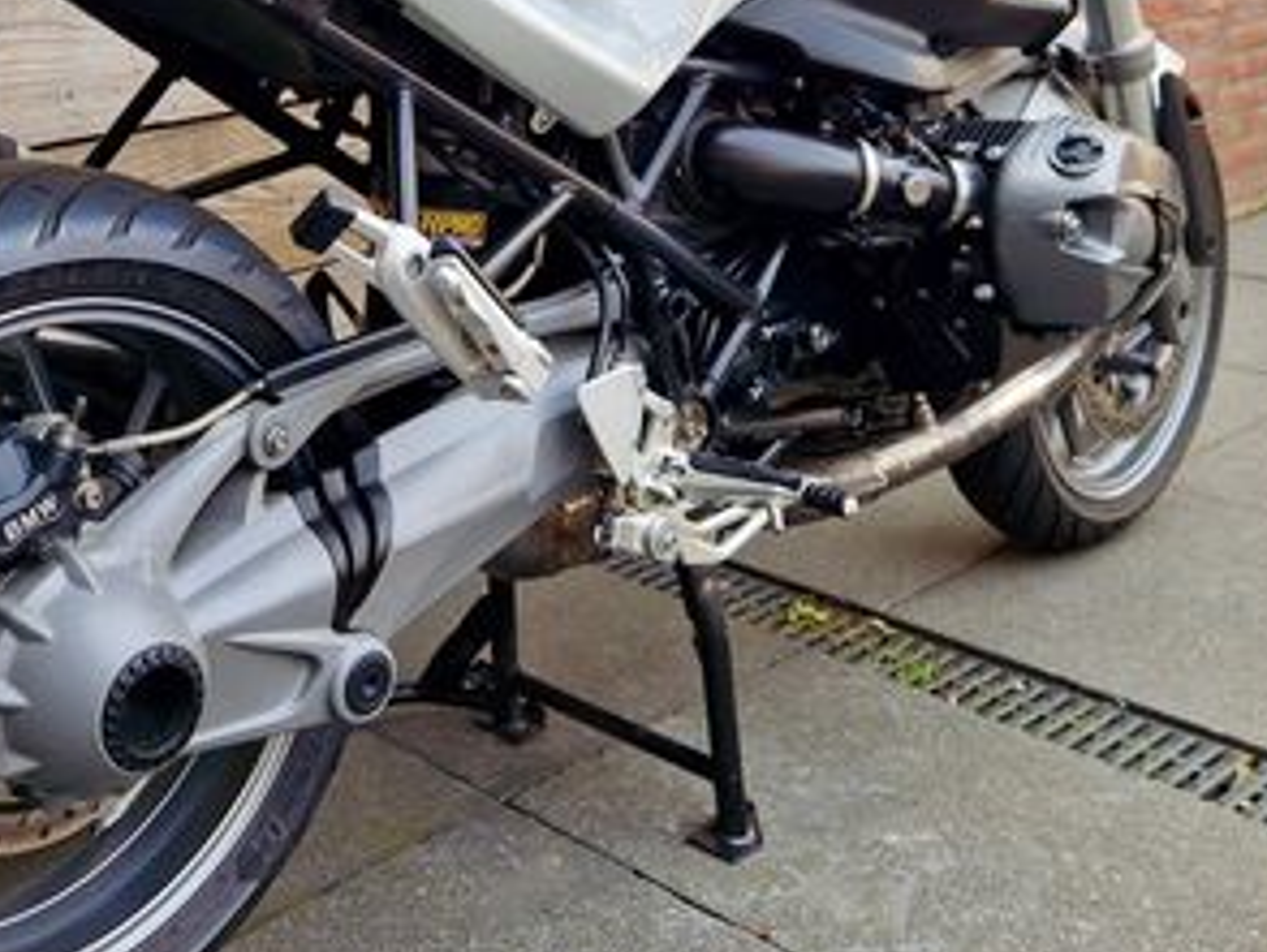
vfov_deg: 28.1
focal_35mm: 50
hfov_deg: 37.5
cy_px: 112
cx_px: 362
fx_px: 1832
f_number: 1.8
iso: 50
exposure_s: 1/180
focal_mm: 5.4
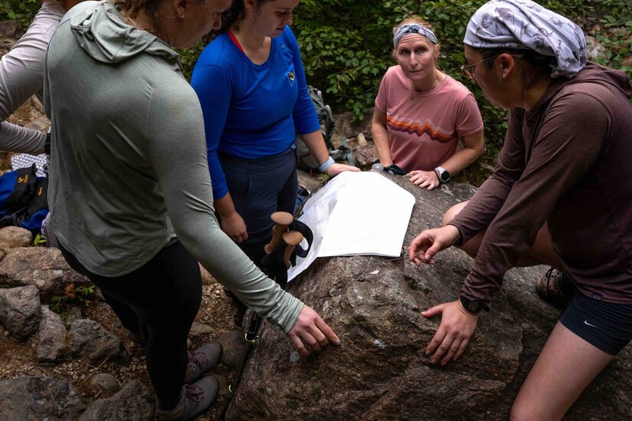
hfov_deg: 54.3
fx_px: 615
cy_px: 119
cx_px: 349
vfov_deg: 37.2
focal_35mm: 35
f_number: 6.3
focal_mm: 24
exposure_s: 1/100
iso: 320
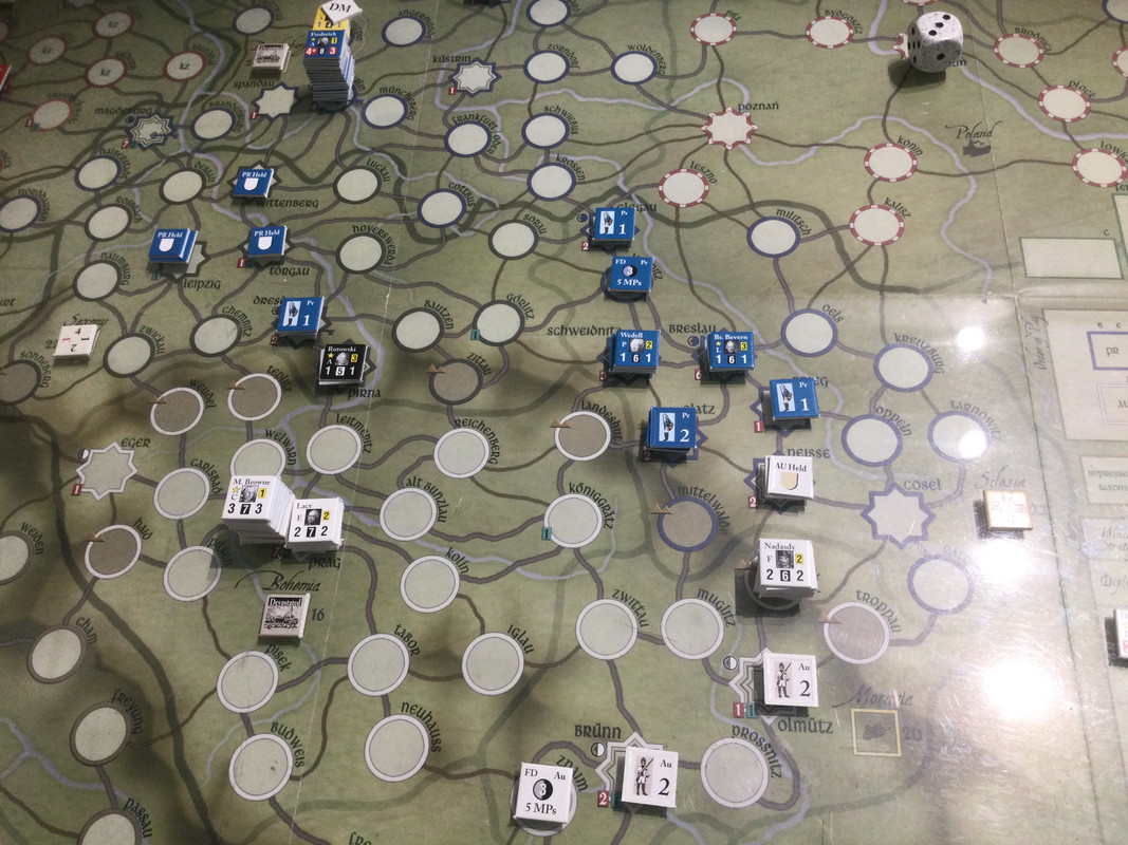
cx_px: 564
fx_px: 1010
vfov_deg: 45.4
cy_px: 422
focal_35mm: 31
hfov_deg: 58.4
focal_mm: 3.3
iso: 40
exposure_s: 1/33
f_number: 2.4
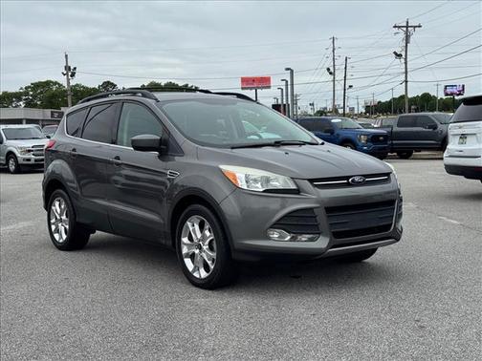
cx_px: 241
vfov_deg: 30.3
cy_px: 180
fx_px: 668
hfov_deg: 39.7
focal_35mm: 48
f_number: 1.78
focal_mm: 6.76
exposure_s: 1/3257
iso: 64
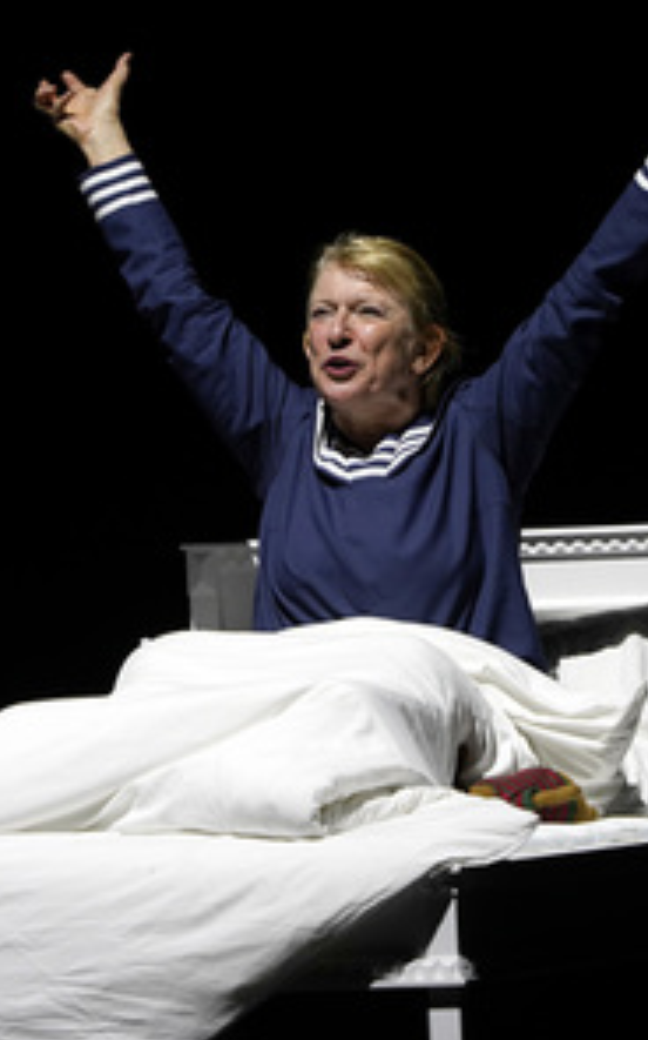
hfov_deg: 2.3
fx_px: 16215
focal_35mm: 573
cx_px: 188
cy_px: 525
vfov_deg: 3.7
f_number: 7.1
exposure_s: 1/400
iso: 1600
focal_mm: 368
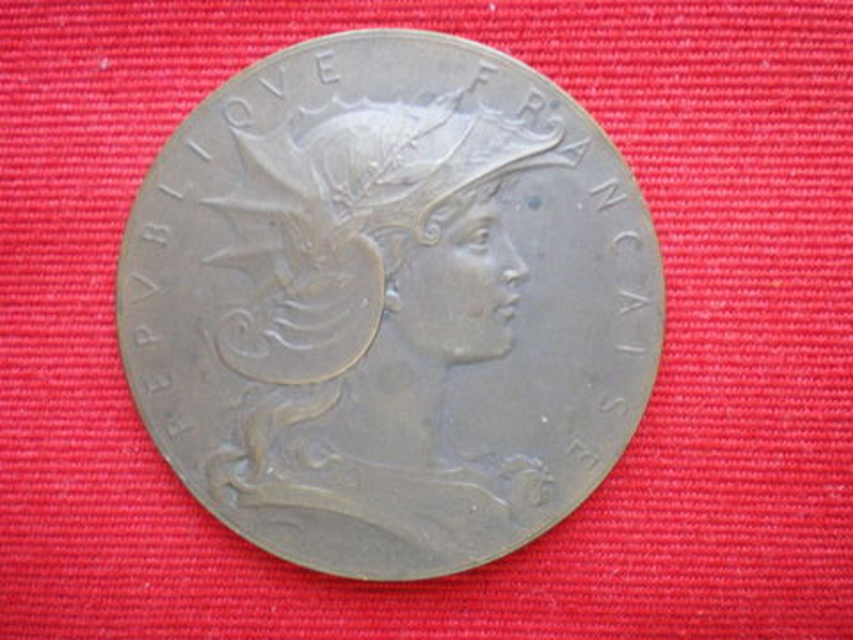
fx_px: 936
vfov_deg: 37.7
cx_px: 426
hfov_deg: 49.0
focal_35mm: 38
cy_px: 320
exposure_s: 1/13
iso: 400
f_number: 3.1
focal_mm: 6.3
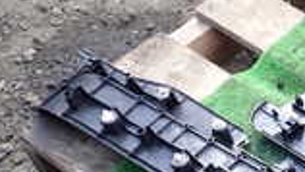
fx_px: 1003
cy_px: 296
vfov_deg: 9.4
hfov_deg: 14.9
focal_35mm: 124
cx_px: 566
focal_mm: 5.4
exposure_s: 1/125
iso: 100
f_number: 3.2
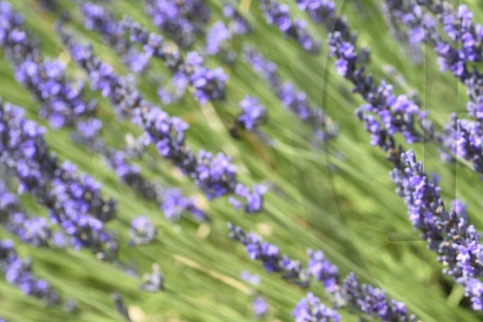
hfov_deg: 11.2
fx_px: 2414
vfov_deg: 7.6
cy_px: 114
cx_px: 607
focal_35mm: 180
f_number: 8
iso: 200
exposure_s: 1/320
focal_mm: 70
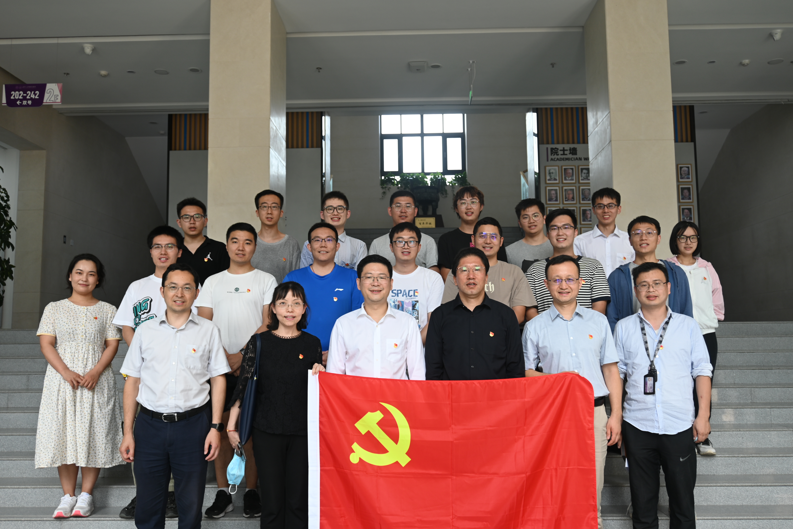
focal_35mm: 32
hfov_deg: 58.3
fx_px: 710
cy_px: 264
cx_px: 396
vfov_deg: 40.8
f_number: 4
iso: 100
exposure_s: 1/50
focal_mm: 21.5
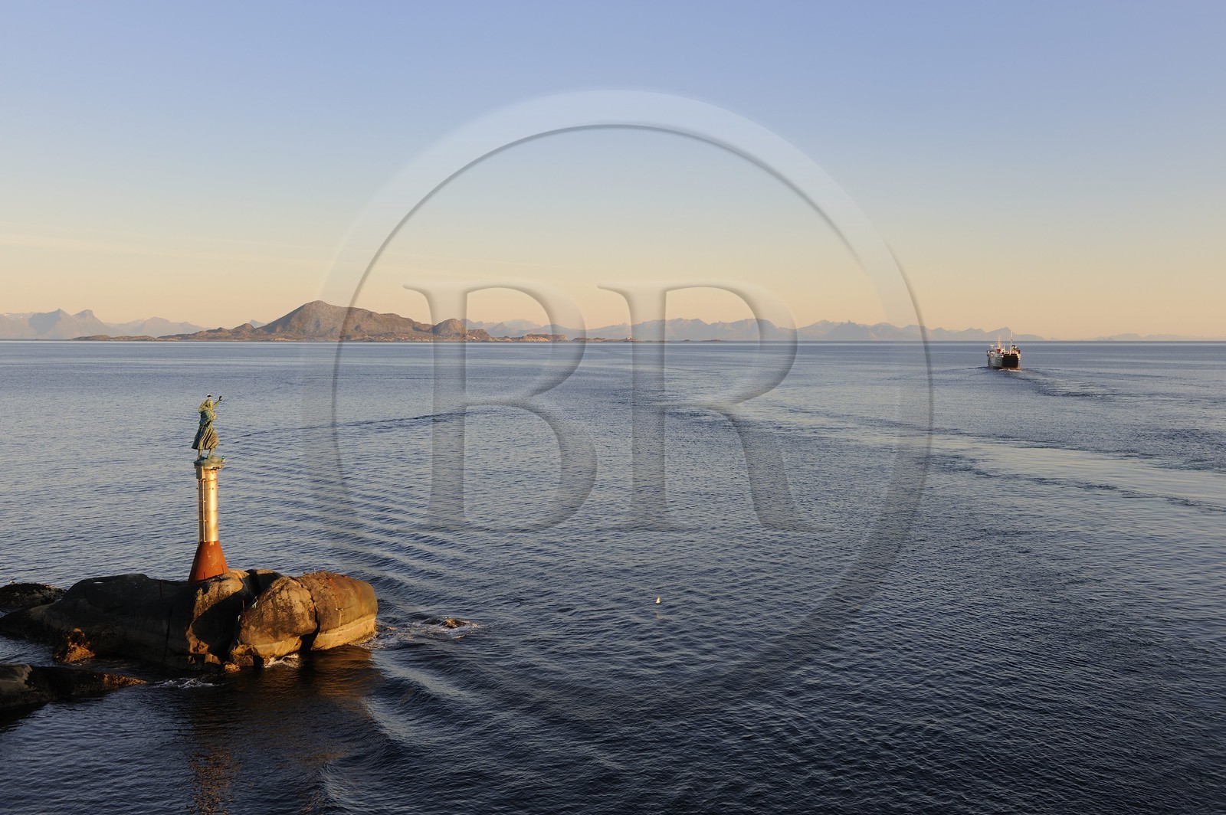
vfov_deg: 35.0
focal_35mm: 38
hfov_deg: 50.7
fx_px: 1293
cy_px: 408
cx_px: 613
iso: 200
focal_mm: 38
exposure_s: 1/160
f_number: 8
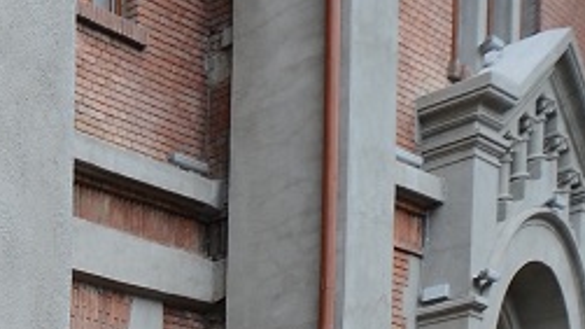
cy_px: 915
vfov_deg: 11.4
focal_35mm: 75
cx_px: -685
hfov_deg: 17.0
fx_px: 1163
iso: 320
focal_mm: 10
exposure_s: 1/125
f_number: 5
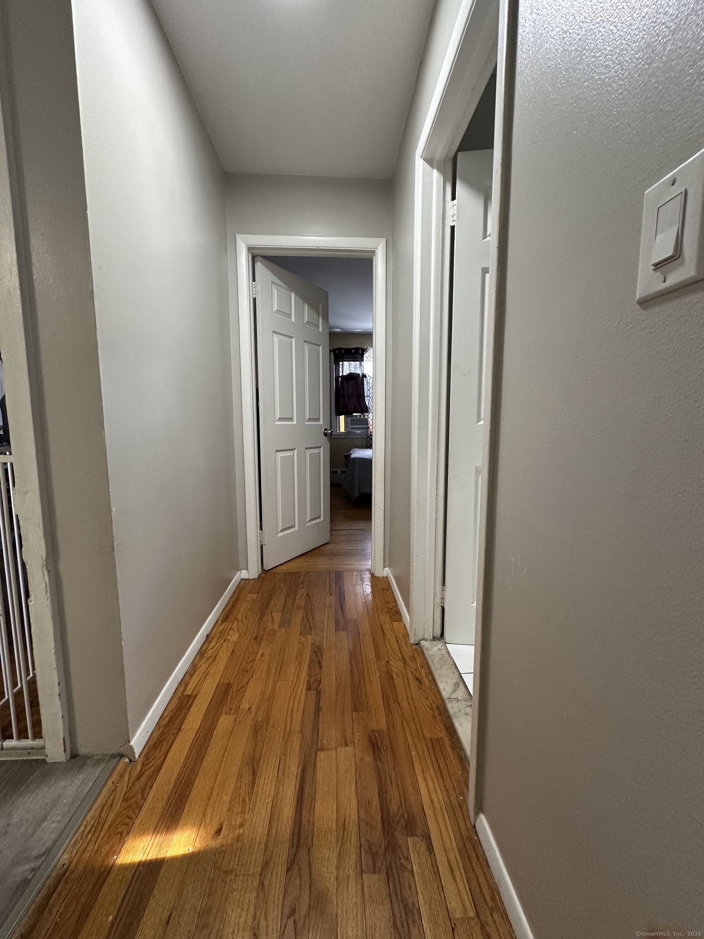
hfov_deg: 85.7
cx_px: 352
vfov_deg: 102.1
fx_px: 380
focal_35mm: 14
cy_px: 470
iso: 320
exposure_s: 1/60
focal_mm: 2.22
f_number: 2.2
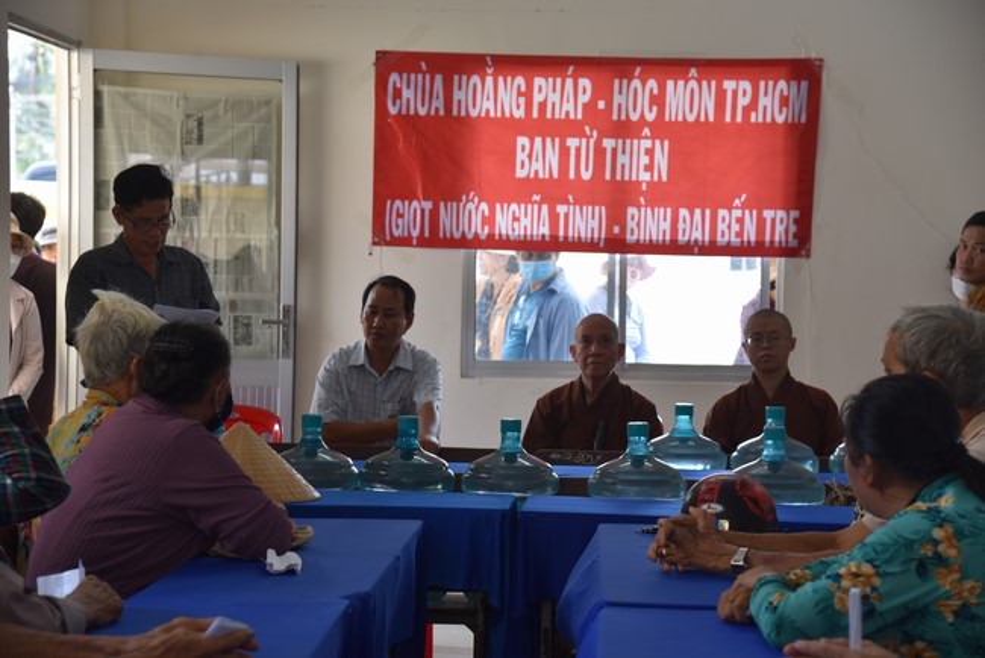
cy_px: 329
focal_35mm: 78
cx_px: 492
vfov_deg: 17.5
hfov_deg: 26.0
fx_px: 2135
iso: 400
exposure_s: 1/100
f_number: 5
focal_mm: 78
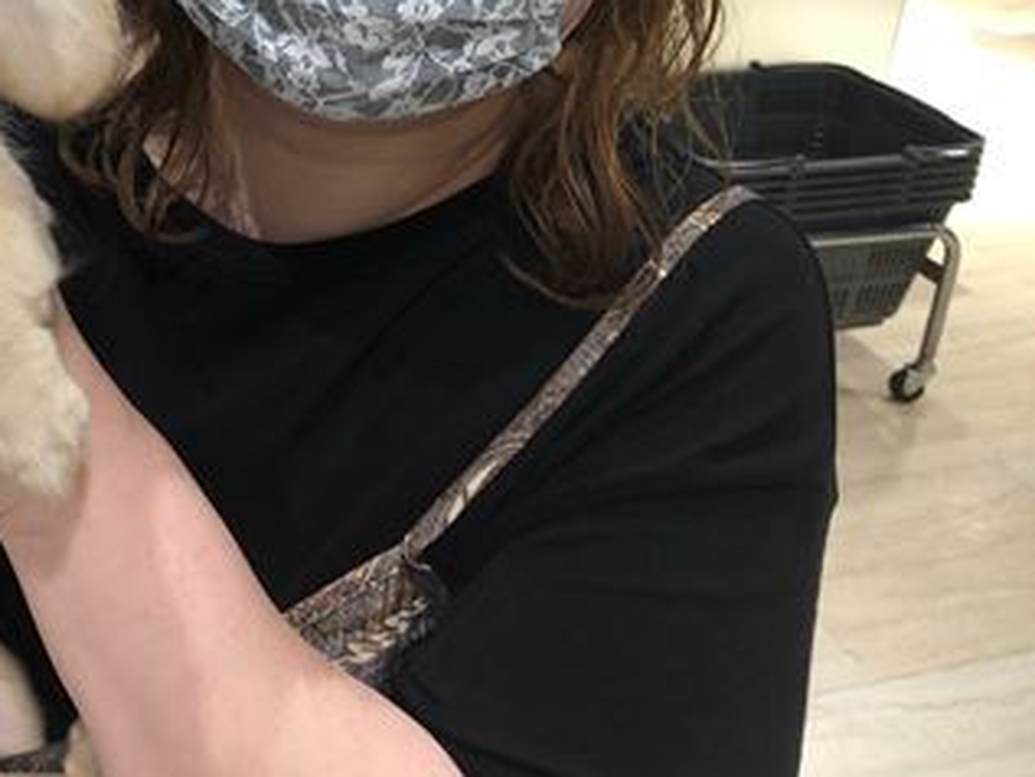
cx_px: 131
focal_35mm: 53
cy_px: 104
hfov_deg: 34.4
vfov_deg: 26.8
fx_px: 1585
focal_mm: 3.99
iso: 40
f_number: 1.8
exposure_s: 1/24
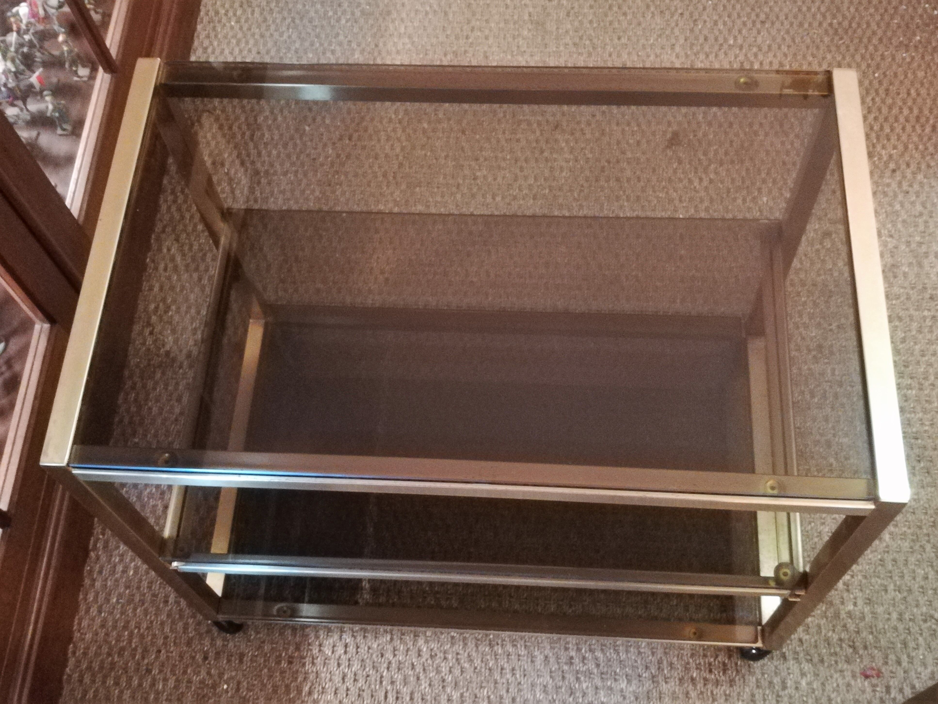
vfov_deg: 36.8
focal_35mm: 39
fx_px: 1057
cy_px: 352
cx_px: 469
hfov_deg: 47.9
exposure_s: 1/14.3
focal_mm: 3.83
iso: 1000
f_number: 2.2
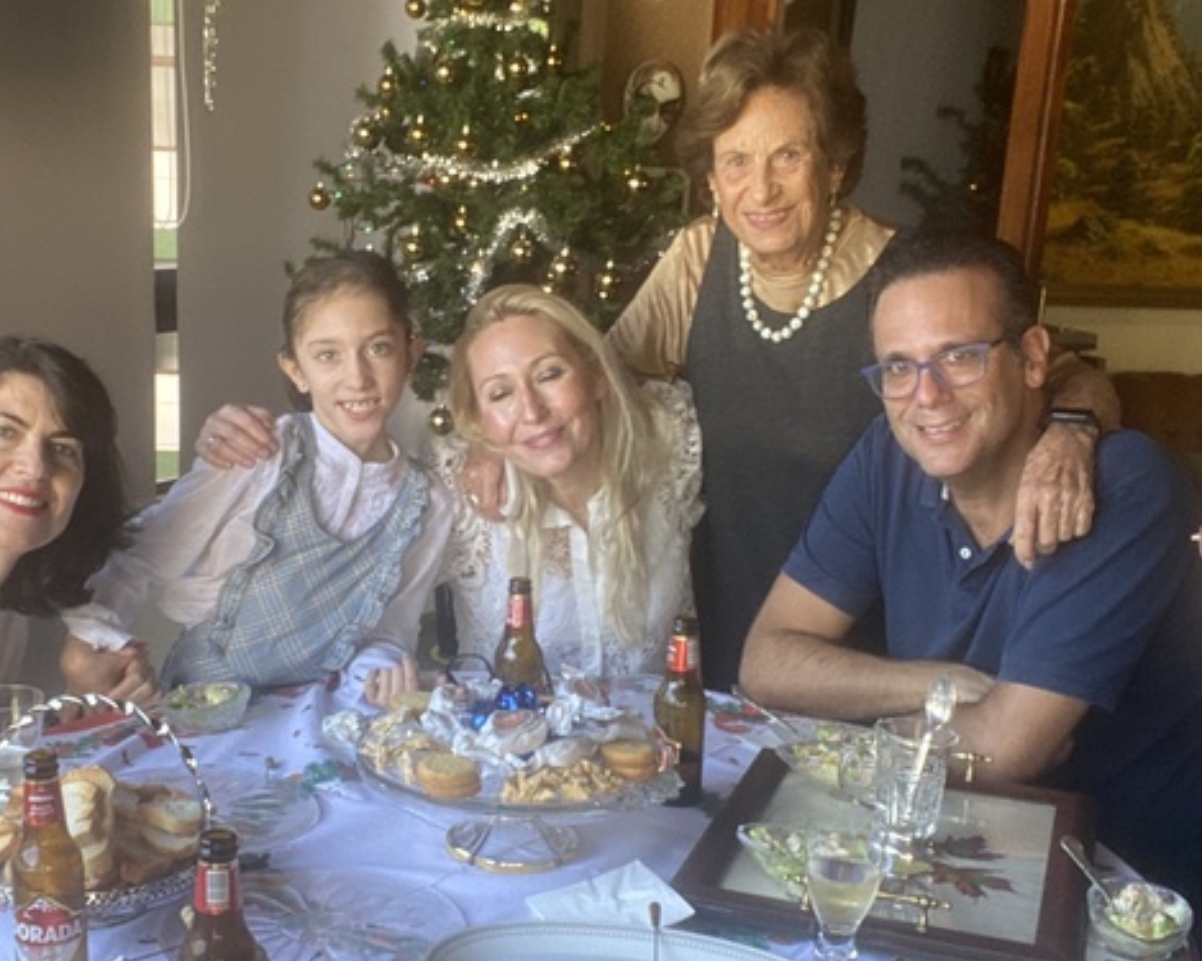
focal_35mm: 49
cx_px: 466
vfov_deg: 30.8
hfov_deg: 37.9
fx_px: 1743
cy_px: 566
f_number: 2.2
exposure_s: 1/60
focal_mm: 2.71
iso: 125
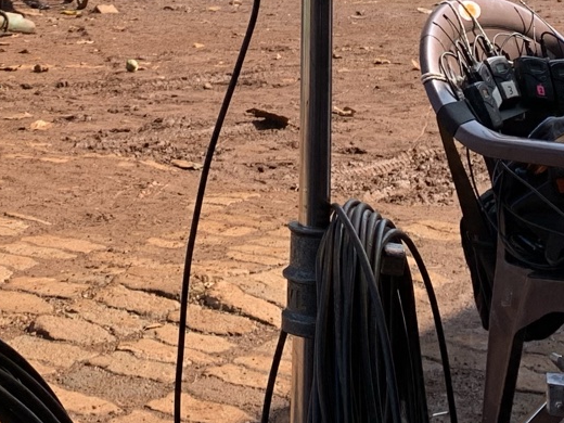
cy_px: -291
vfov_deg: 14.0
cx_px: 2
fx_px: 1564
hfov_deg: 19.8
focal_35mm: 96
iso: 25
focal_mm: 4.25
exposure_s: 1/815
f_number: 1.8
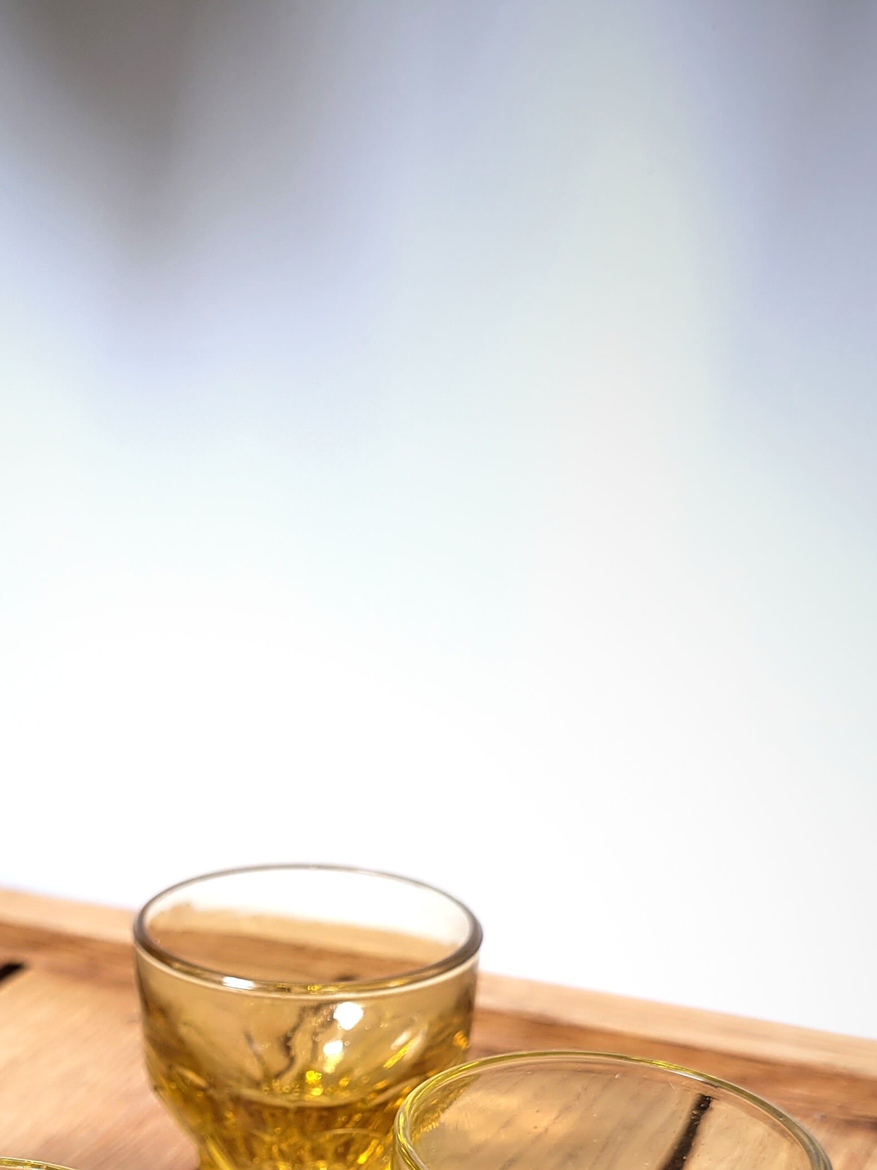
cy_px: 1121
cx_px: 169
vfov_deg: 35.2
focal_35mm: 50
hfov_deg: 28.4
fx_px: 1690
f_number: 1.8
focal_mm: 5.4
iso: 40
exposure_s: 1/181
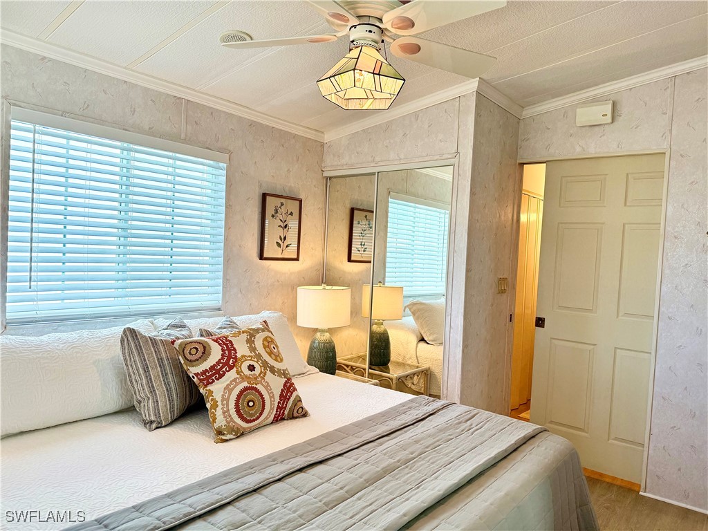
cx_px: 354
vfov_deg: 56.8
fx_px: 491
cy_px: 266
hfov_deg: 71.6
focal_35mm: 24
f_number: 1.78
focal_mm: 6.76
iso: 100
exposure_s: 1/297
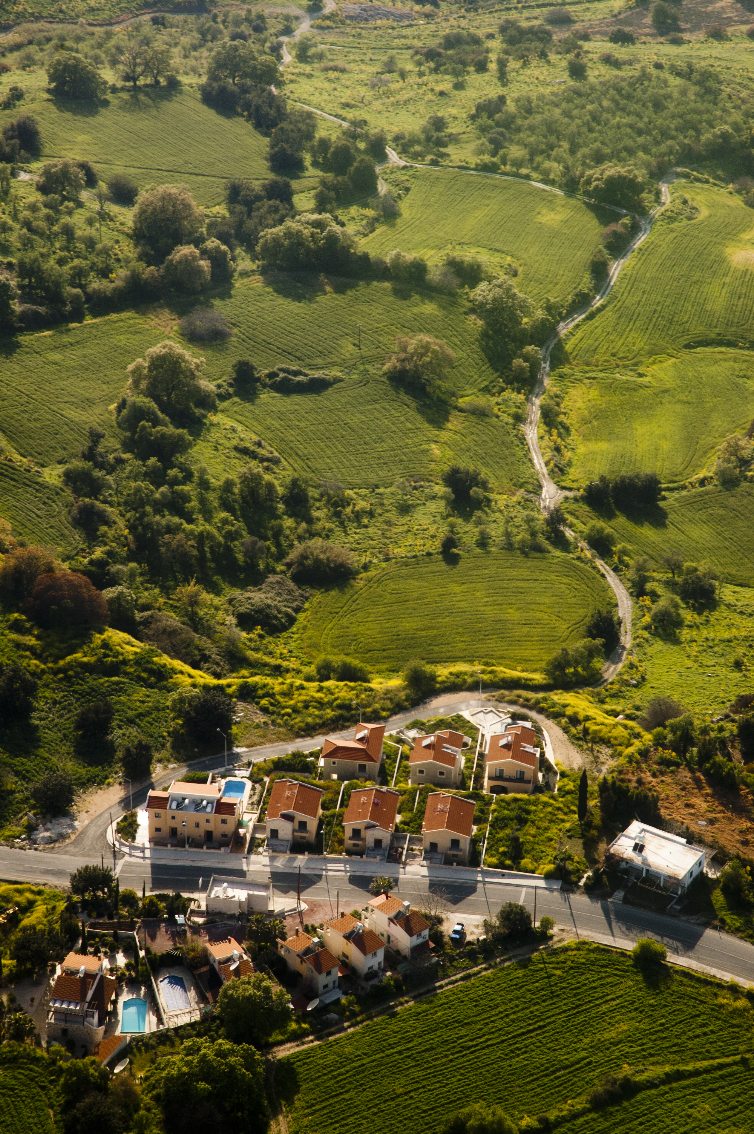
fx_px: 2927
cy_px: 567
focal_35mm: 93
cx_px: 377
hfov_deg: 14.7
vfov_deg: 21.9
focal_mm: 62
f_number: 9
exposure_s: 1/320
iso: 320
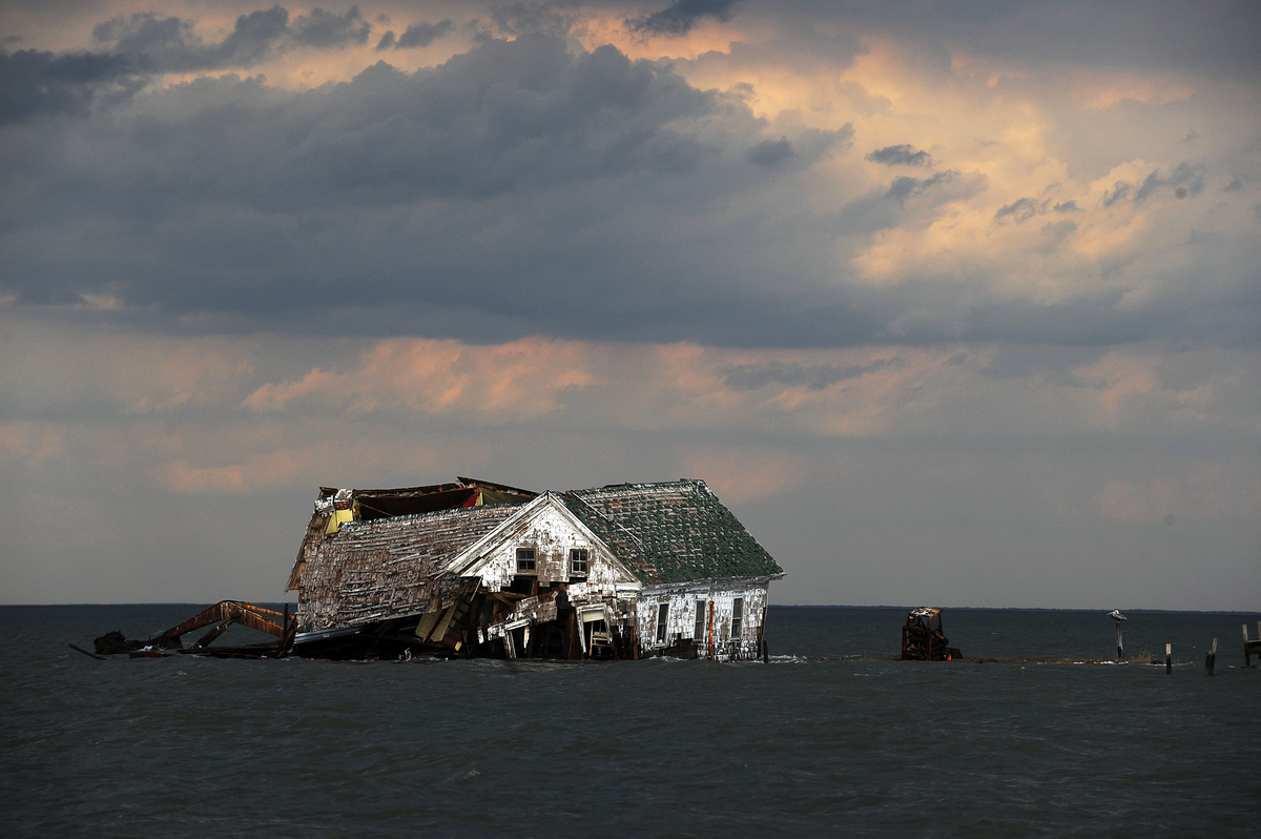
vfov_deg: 6.9
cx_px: 630
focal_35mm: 200
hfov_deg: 10.3
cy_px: 420
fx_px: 7000
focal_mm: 200
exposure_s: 1/500
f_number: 8
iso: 200
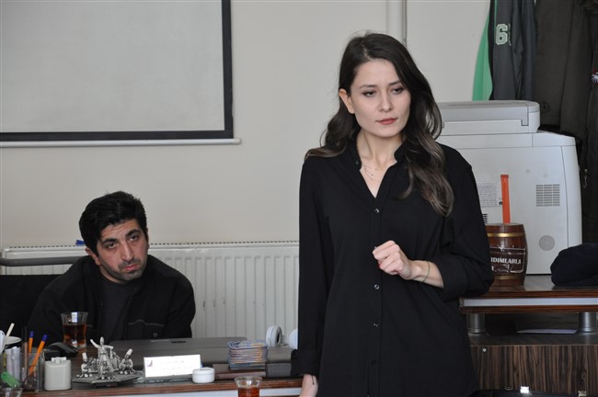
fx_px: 2290
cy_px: 198
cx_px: 299
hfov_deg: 14.9
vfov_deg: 9.9
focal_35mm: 138
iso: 800
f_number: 5.6
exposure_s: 1/30
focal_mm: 92
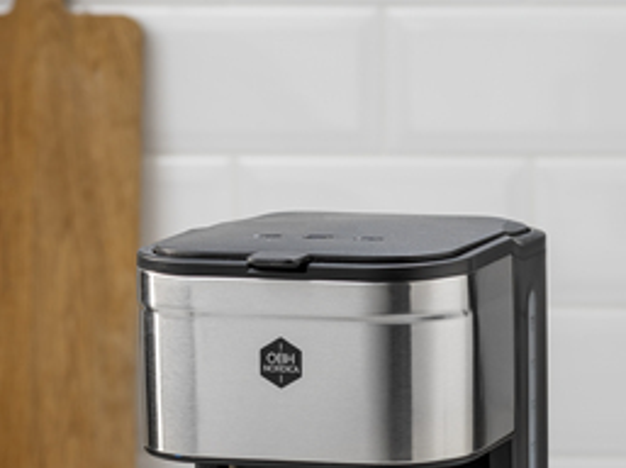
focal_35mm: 259
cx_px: 387
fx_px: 4677
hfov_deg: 7.7
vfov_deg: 5.7
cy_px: 351
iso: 100
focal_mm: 90
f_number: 7.1
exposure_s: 1/10
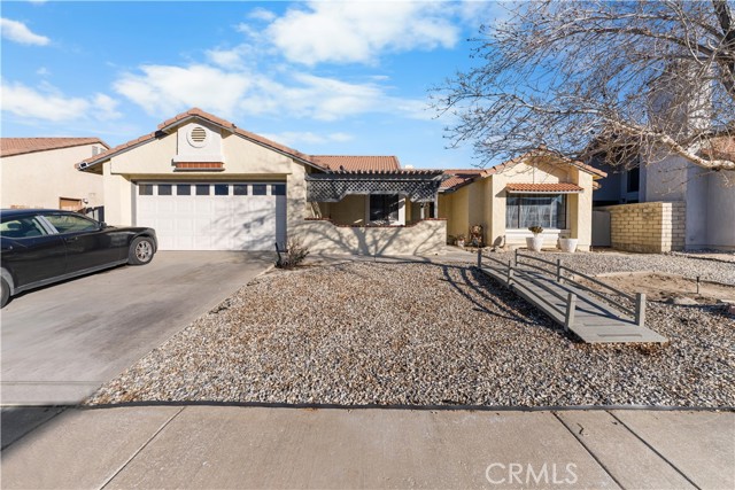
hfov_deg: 104.2
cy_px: 245
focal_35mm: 14
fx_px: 286
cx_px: 368
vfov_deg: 81.2
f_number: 4.5
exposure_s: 1/200
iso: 100
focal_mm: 14
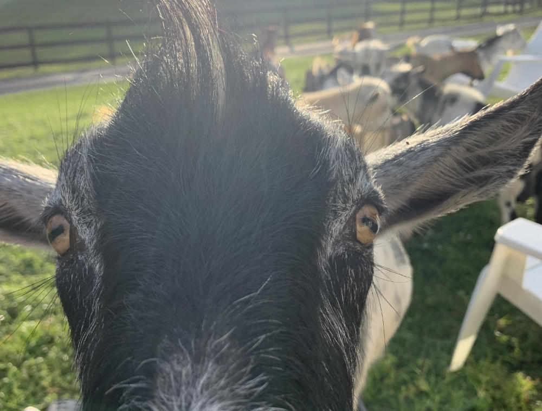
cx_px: 271
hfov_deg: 67.1
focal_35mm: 26
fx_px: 409
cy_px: 206
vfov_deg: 53.4
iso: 25
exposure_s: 1/765
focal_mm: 4.2
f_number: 1.8
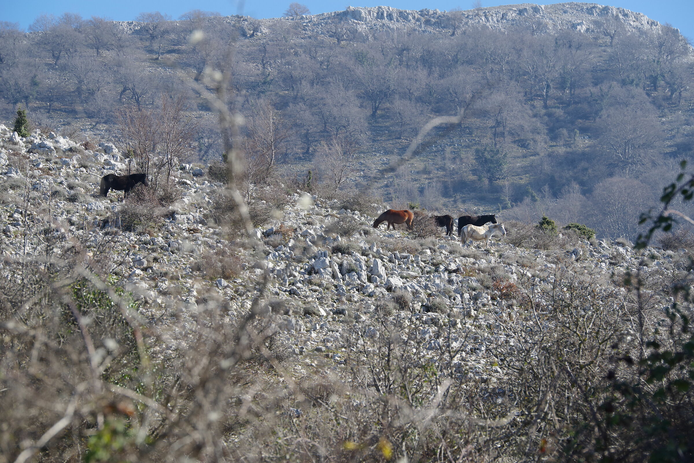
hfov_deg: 10.3
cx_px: 347
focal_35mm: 200
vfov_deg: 6.9
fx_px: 3857
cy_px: 232
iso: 200
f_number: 10
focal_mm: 200
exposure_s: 1/160
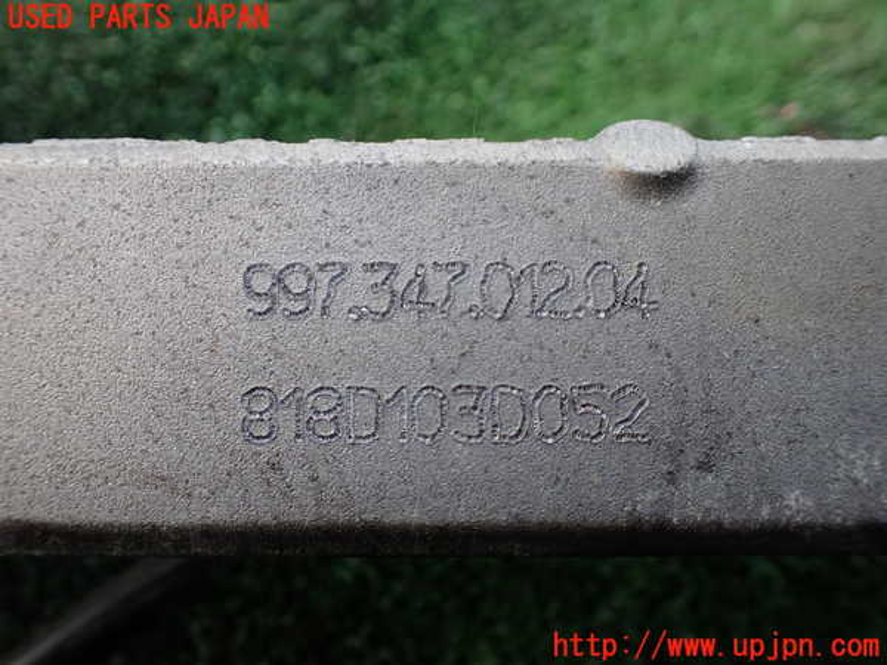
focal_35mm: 30
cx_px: 444
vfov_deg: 46.8
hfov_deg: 60.0
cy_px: 332
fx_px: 769
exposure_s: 1/125
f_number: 2.3
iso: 200
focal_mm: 5.4
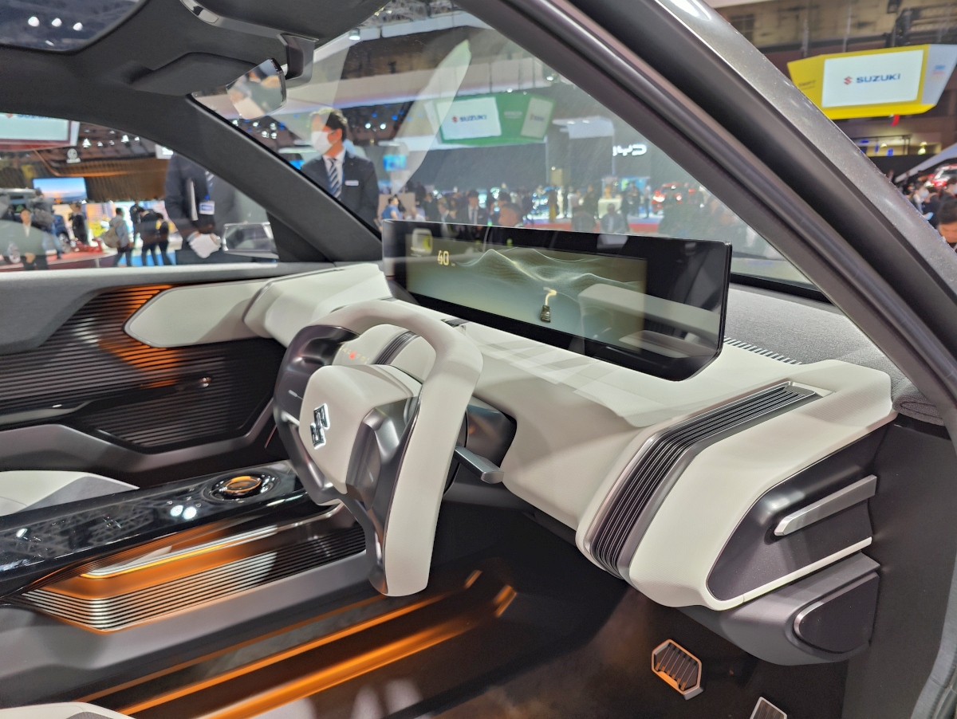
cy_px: 360
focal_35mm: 23
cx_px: 478
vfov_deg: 58.9
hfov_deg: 73.9
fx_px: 636
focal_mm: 6.06
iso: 125
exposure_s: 1/101
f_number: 1.8
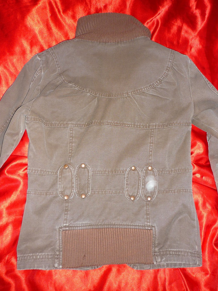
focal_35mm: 33
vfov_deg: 55.3
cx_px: 109
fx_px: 277
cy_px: 146
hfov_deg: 43.0
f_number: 2.8
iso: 100
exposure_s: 1/30
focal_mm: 5.5
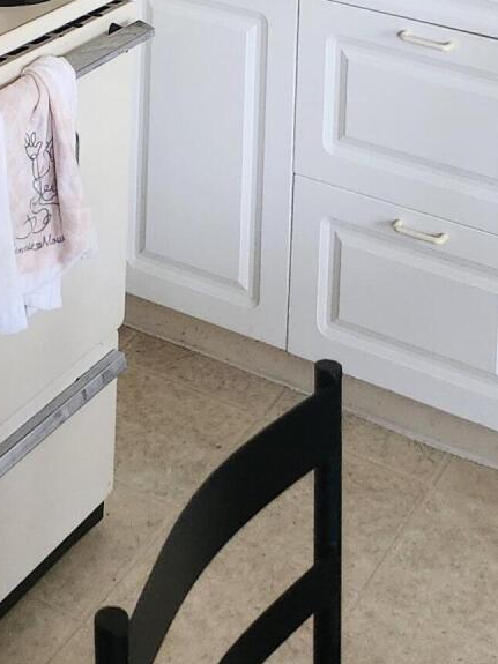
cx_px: 23
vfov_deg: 20.1
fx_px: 1535
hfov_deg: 18.1
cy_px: -406
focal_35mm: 80
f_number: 1.8
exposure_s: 1/120
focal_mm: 5.4
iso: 500
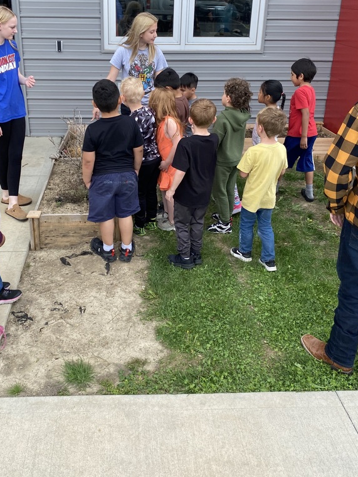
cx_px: 145
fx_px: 482
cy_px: 191
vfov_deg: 52.3
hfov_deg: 40.5
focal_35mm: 35
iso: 32
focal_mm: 4.25
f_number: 1.8
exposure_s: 1/1135
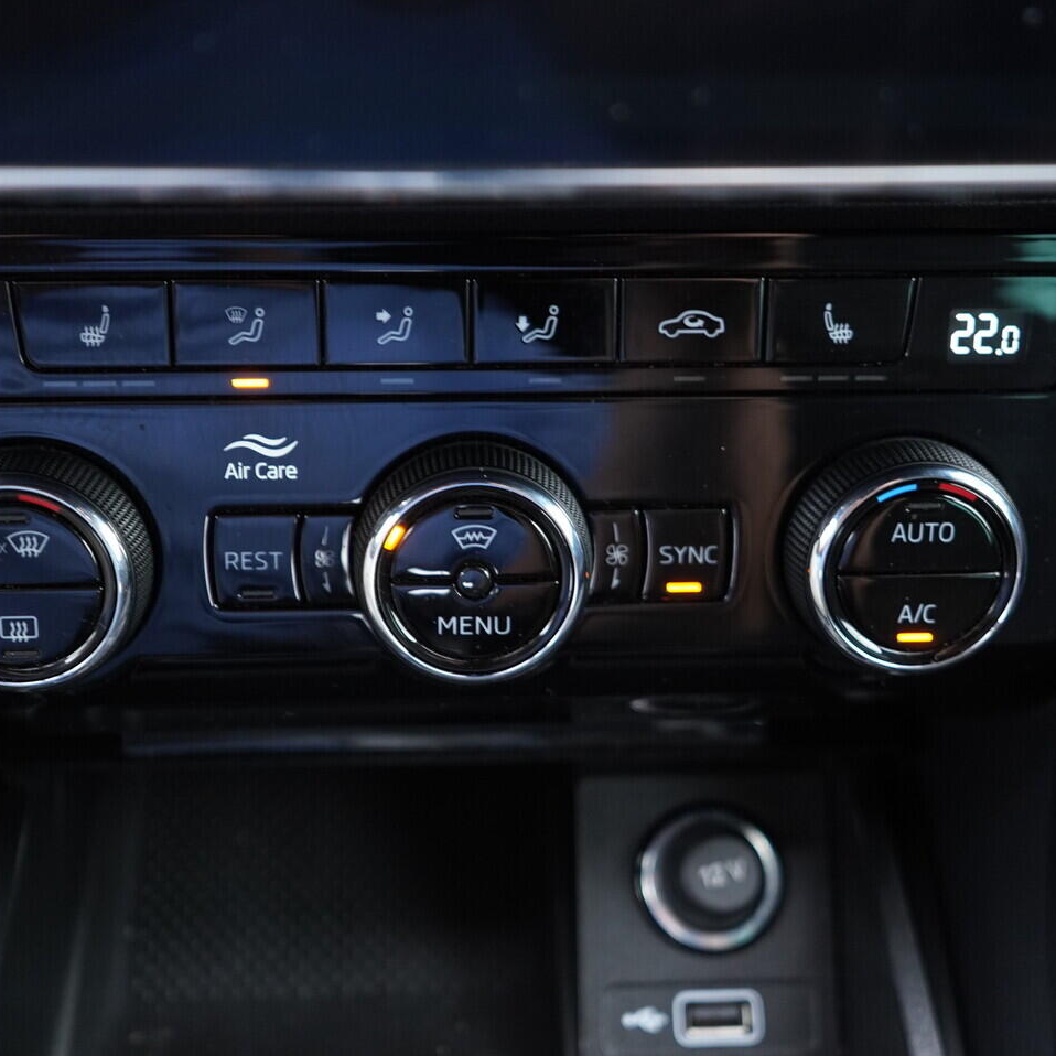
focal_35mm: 46
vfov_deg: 36.8
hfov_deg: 36.8
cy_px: 528
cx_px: 515
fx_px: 1588
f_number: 2.8
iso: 1000
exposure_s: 1/40
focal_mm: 24
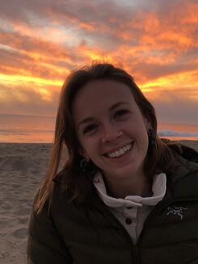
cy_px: 168
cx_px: 91
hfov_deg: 28.5
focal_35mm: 51
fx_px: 389
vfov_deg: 37.2
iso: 32
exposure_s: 1/120
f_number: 1.8
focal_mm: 4
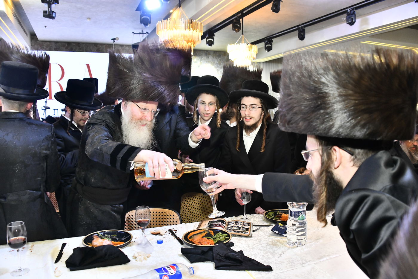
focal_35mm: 28
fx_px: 325
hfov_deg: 65.5
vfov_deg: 46.4
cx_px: 209
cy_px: 140
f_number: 5.6
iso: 2500
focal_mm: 28
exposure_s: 1/125
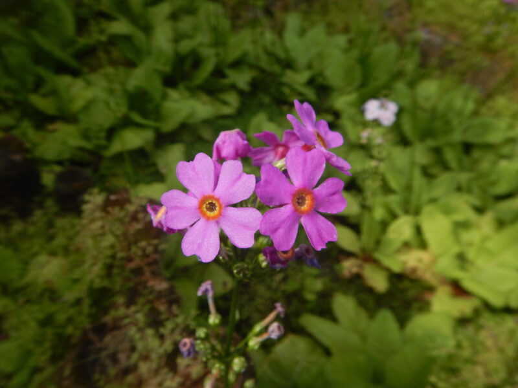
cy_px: 194
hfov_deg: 71.6
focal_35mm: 24
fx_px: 359
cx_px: 259
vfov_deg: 56.8
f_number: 2.8
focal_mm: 4.3
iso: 125
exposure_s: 1/800
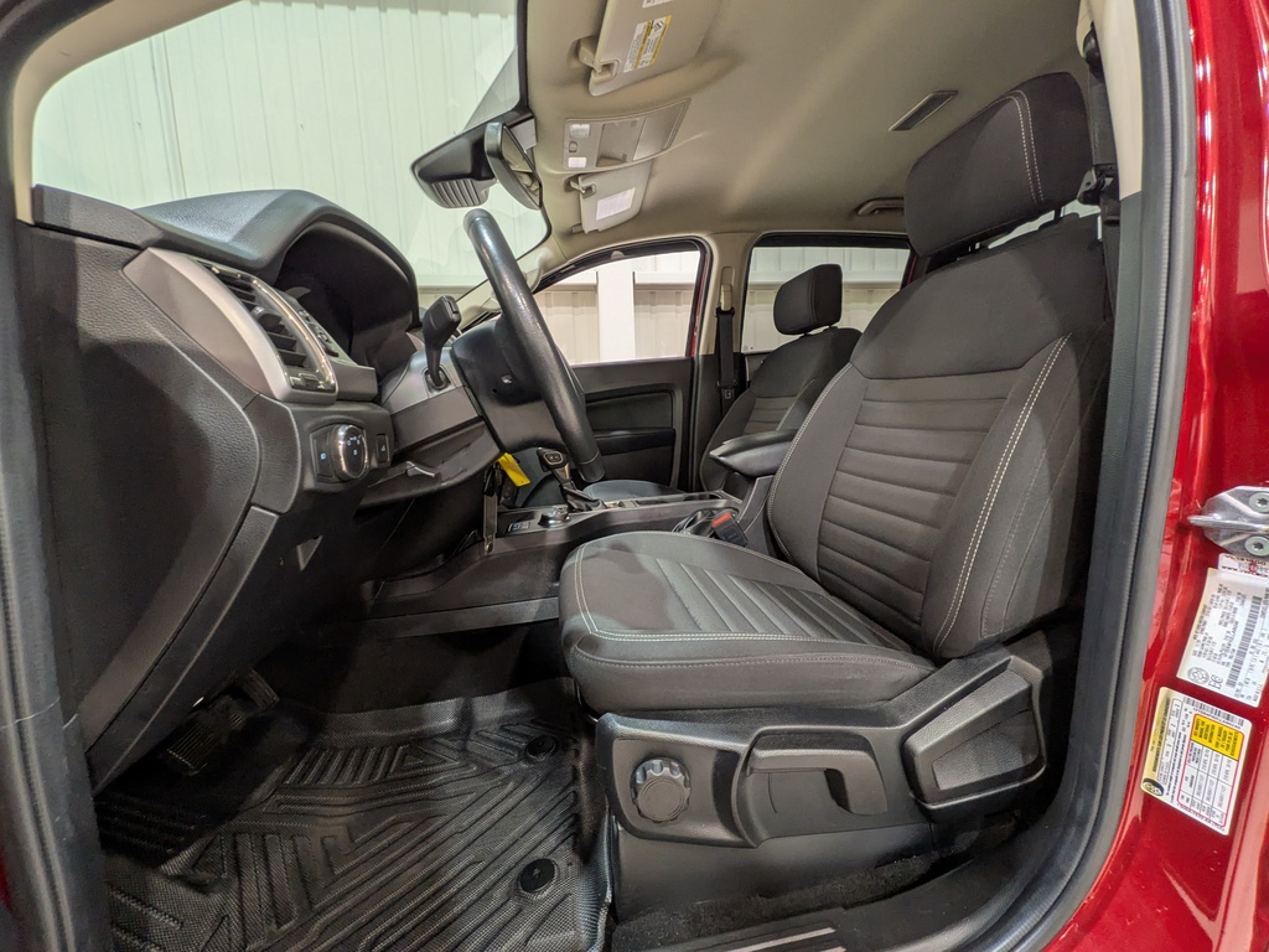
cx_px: 634
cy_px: 476
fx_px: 513
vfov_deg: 85.7
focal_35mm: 14
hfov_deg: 102.1
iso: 80
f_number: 2.2
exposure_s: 1/33.3
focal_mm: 1.83
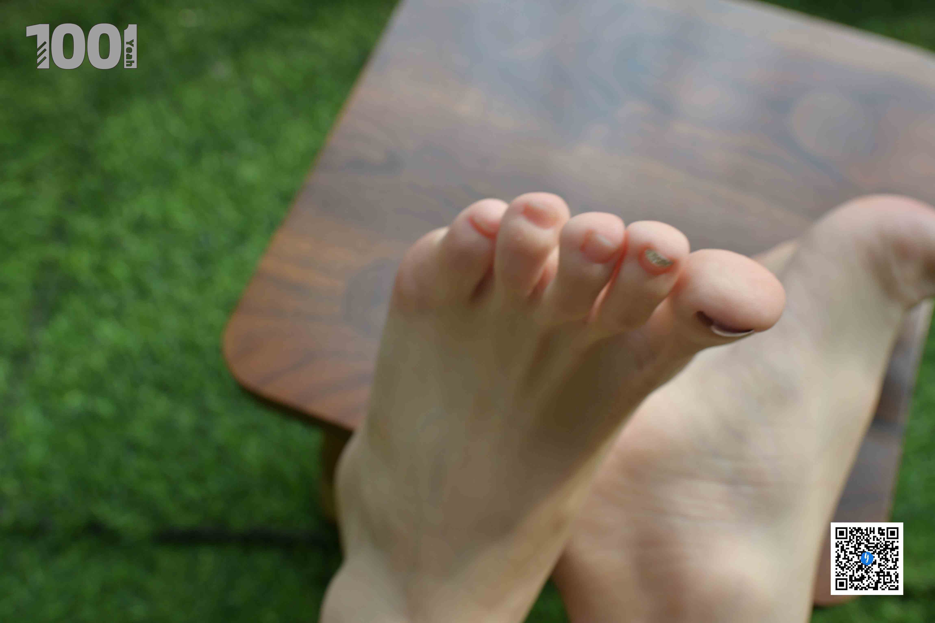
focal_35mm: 35
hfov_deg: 54.4
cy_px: 312
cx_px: 468
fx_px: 909
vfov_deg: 37.9
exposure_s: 1/200
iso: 200
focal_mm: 35
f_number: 6.3
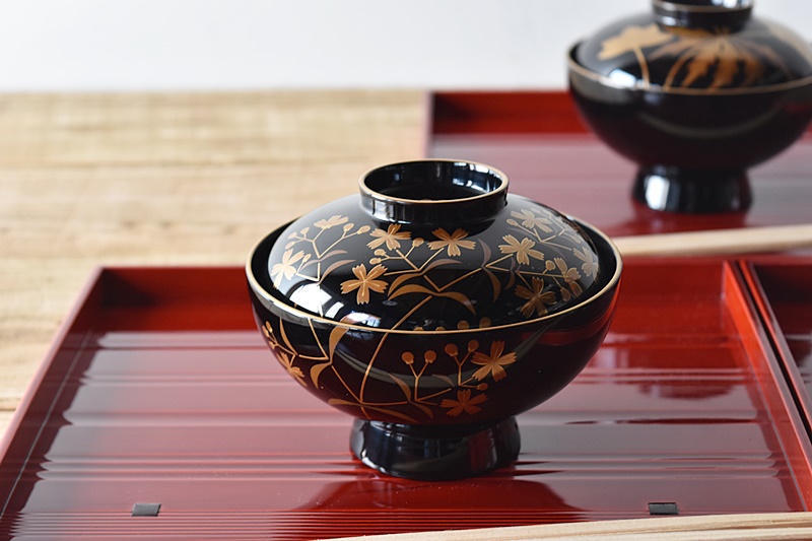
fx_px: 1860
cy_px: 270
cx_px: 406
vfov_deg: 16.5
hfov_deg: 24.6
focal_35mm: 82
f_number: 5.6
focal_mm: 55
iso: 800
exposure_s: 1/6
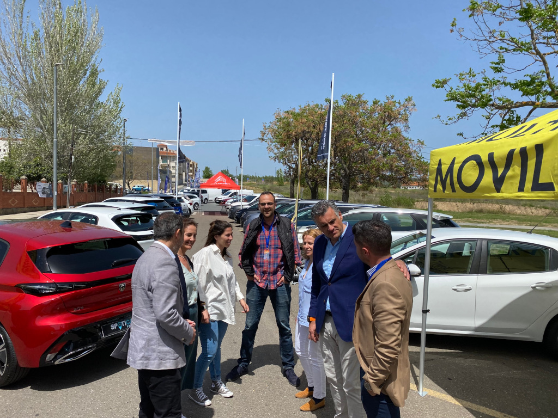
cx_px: 279
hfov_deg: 67.3
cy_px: 209
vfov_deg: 53.1
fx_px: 419
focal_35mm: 26
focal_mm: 4.25
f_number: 1.8
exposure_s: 1/3125
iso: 32
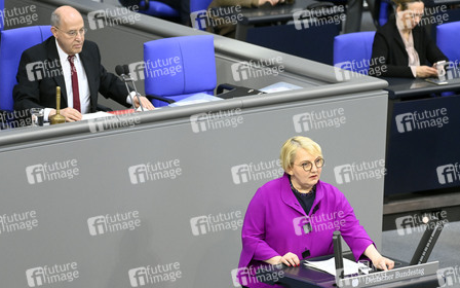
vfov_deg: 5.3
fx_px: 3084
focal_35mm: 246
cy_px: 146
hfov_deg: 8.5
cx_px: 231
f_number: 5.6
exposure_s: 1/400
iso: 10000
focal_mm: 240
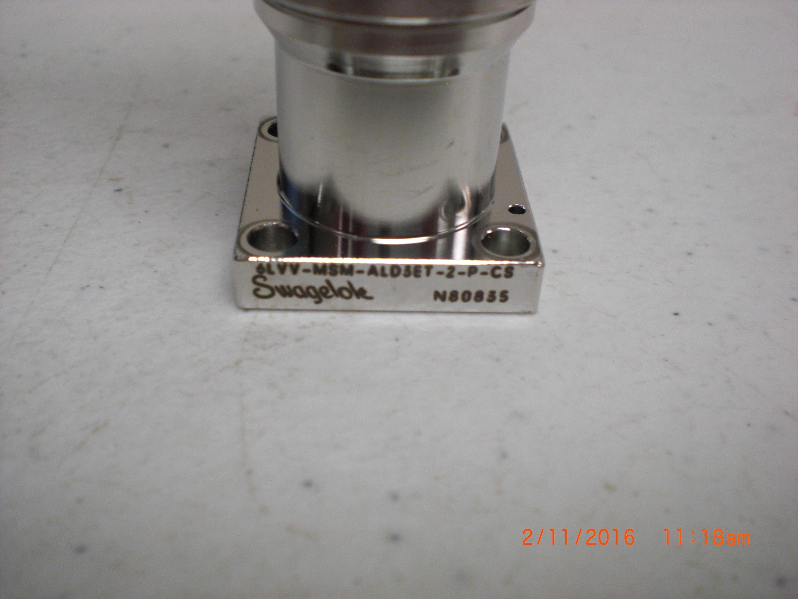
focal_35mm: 38
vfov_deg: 37.7
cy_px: 300
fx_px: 876
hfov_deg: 49.0
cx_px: 399
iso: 200
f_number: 3.1
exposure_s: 1/80
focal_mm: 6.3
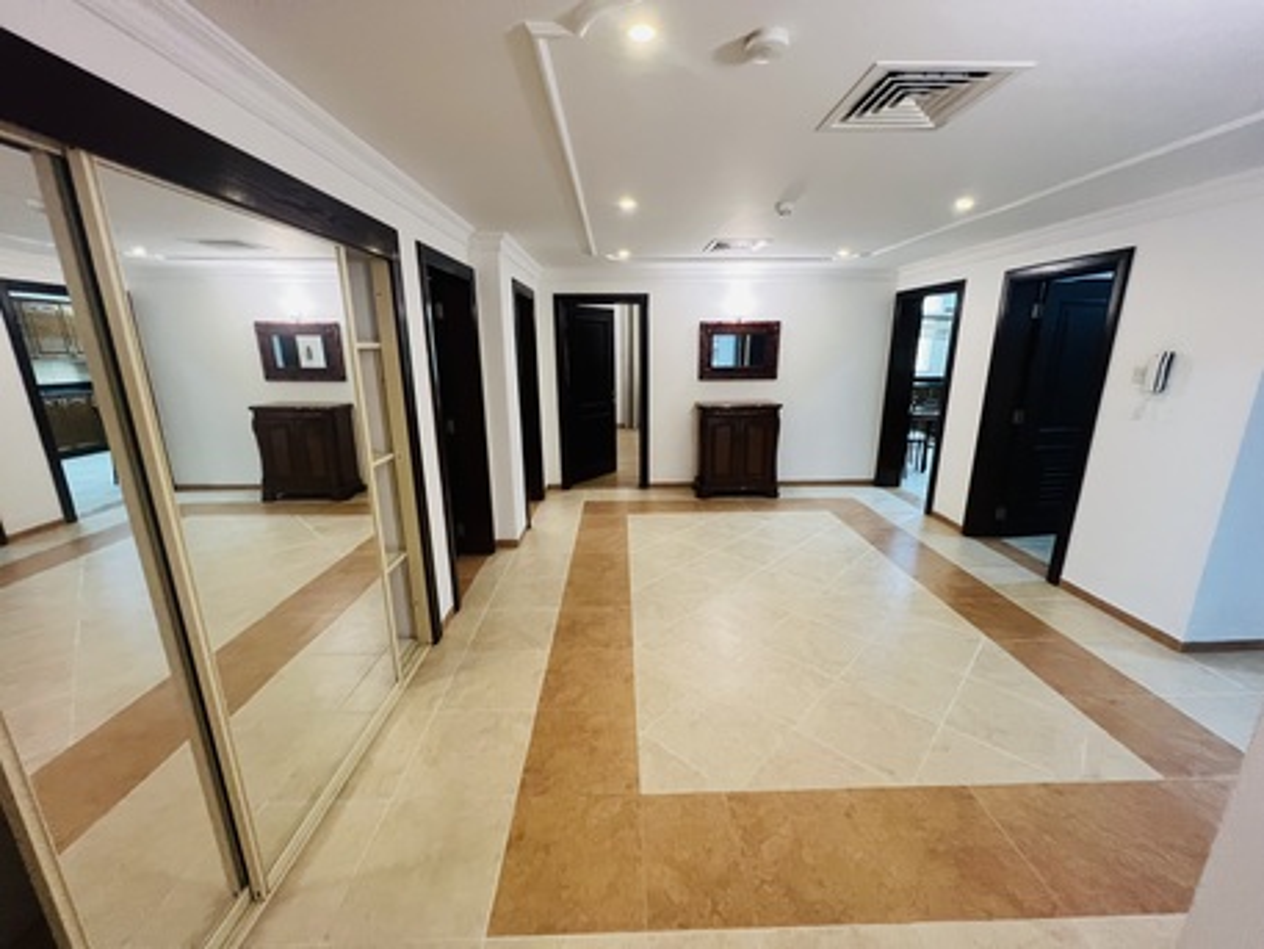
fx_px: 475
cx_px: 632
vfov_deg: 89.9
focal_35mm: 13
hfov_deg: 106.2
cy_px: 474
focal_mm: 1.57
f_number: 1.8
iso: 400
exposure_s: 1/50
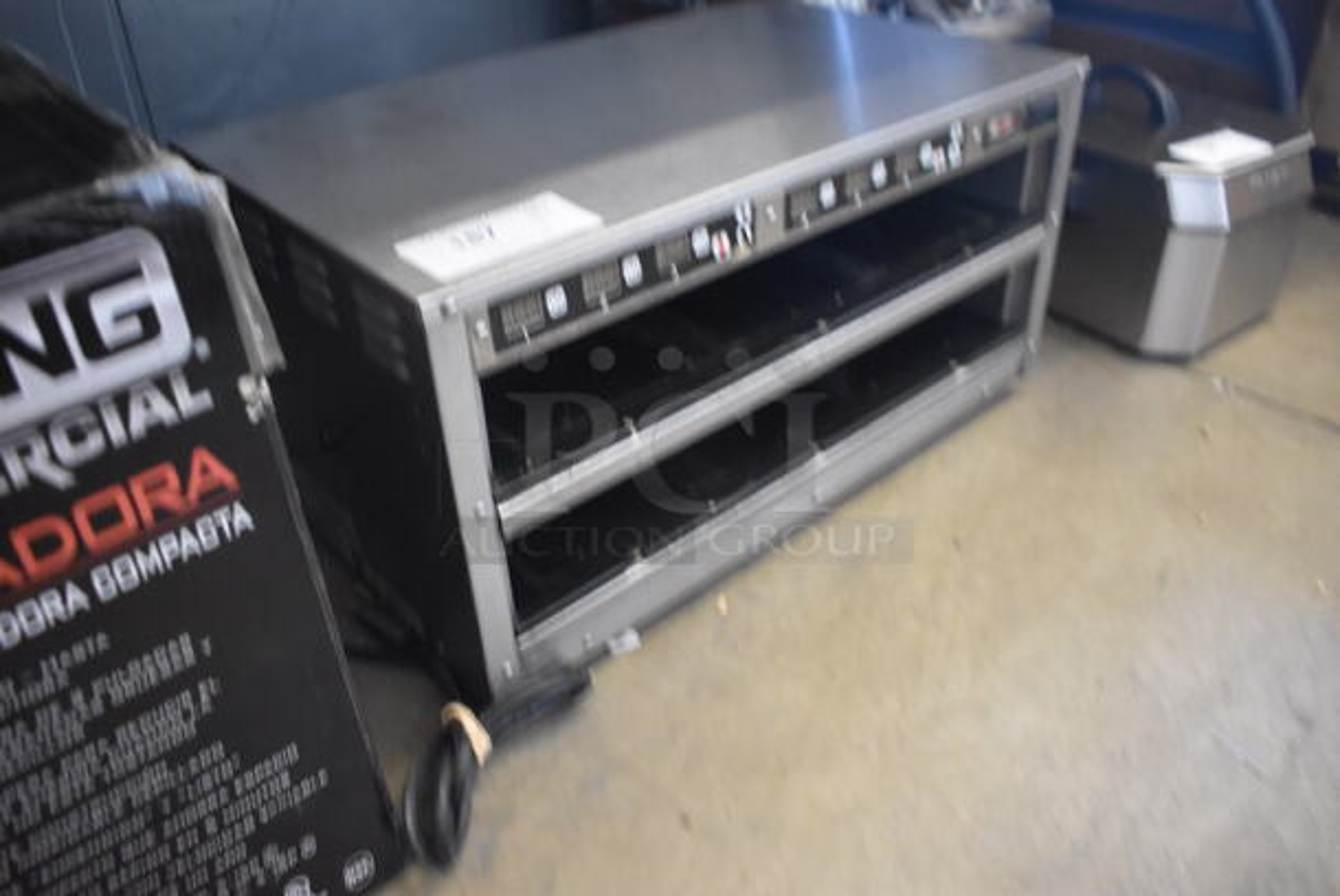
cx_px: 670
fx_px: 1006
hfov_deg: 67.3
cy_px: 448
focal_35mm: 27
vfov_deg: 48.0
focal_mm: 18
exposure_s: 1/125
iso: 3200
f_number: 3.5
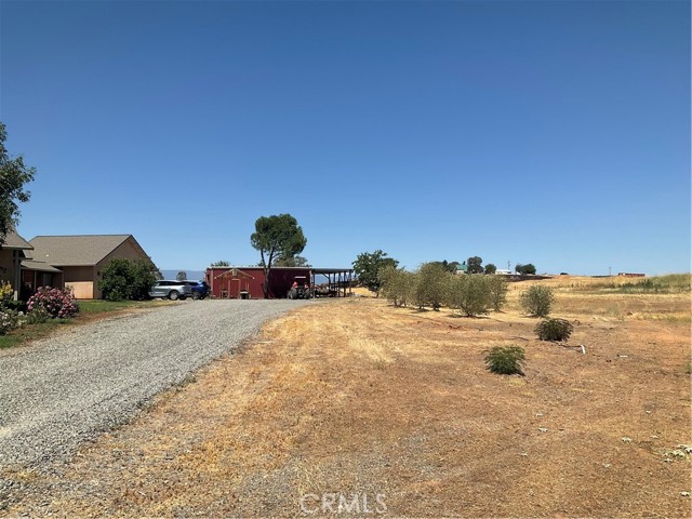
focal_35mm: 29
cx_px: 346
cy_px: 260
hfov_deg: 61.7
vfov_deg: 48.2
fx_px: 580
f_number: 1.8
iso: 16
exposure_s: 1/2801
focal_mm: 3
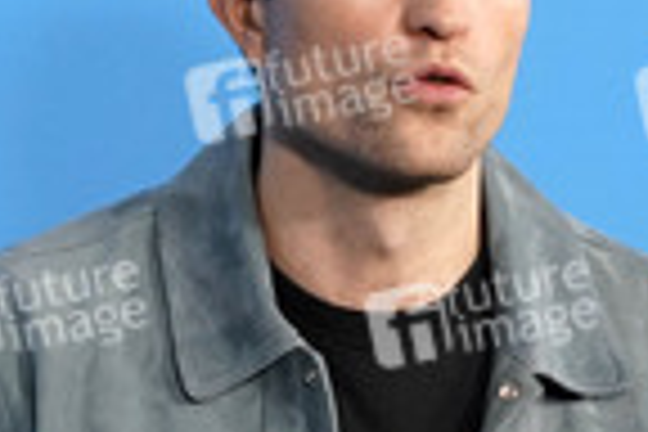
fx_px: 4716
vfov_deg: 5.2
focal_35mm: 262
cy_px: 202
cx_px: 362
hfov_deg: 7.9
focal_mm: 84
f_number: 5.6
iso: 2000
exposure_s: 1/160
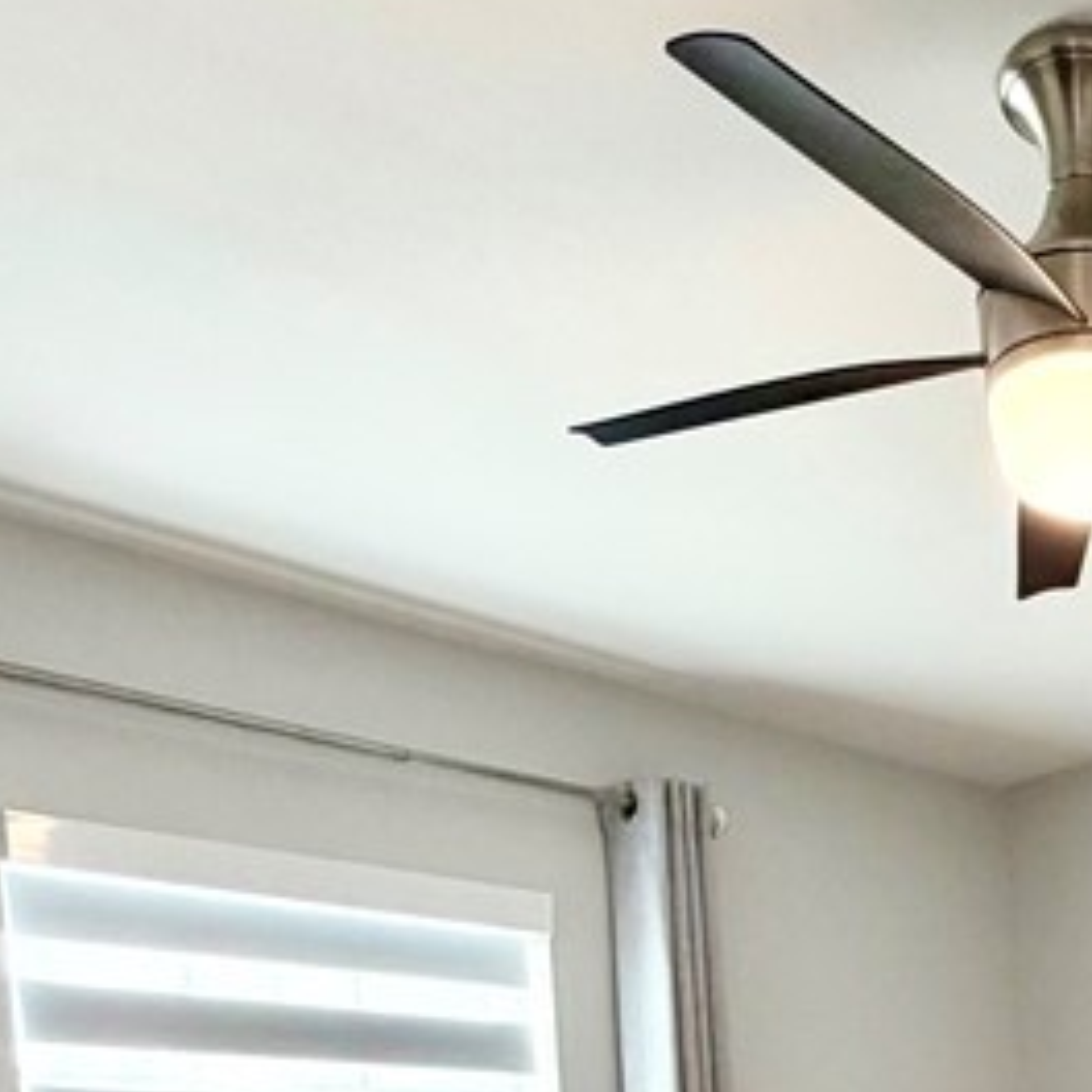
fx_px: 1713
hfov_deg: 31.6
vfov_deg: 28.6
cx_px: 1179
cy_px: 1435
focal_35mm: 48
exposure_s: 1/60
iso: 200
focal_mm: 2.22
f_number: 2.2
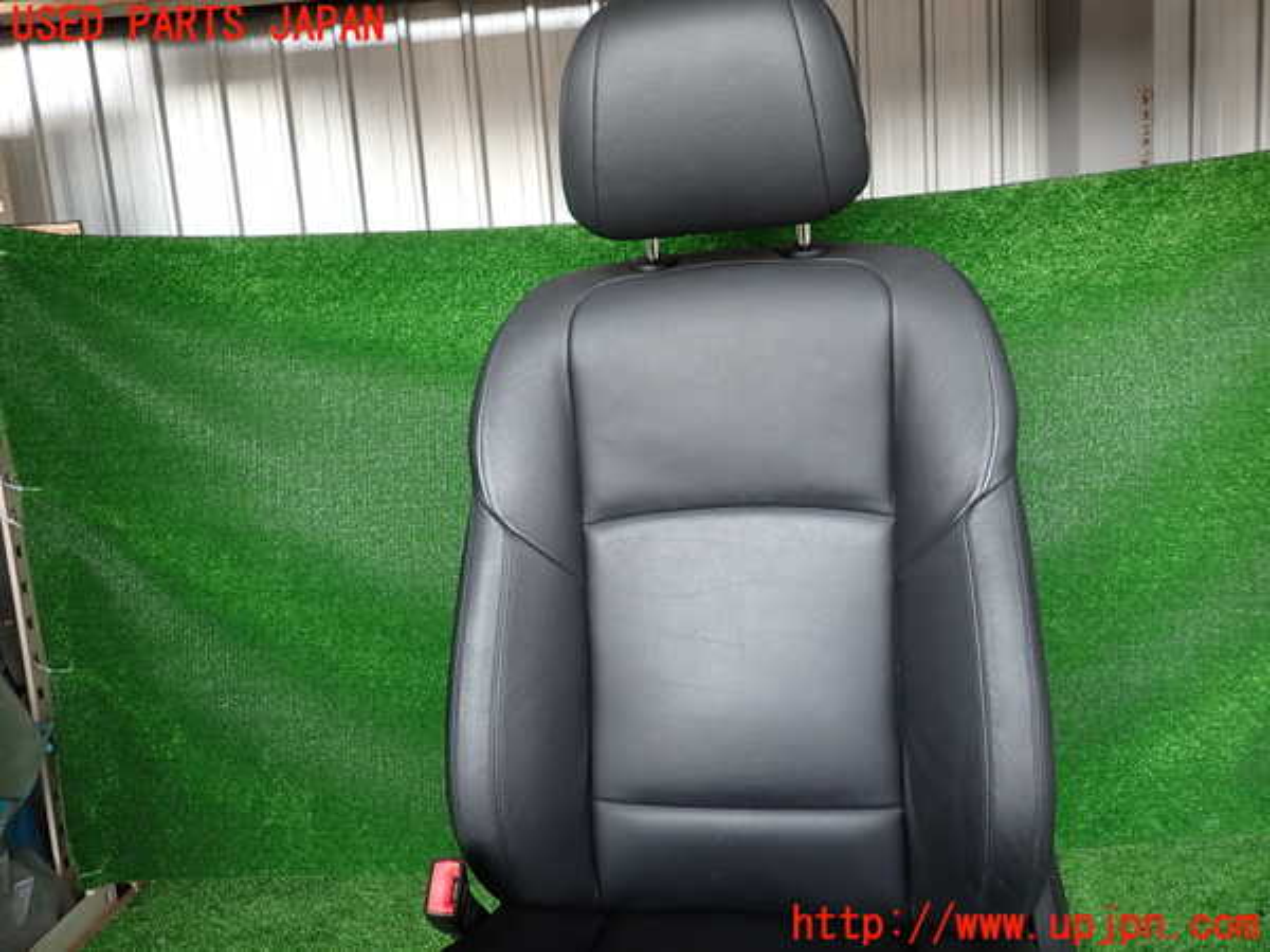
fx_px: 917
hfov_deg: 69.4
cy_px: 476
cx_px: 635
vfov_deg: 54.9
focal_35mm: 25
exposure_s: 1/160
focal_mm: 4.5
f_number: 2
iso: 100
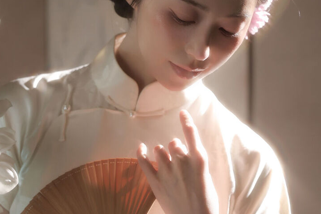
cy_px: 142
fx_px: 1346
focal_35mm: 151
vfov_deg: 9.1
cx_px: 124
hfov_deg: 13.6
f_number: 2.8
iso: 1000
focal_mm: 70
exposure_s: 1/160
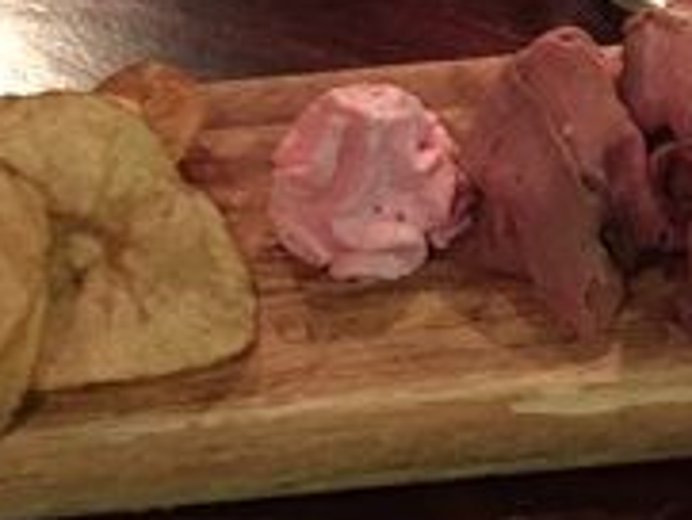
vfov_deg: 14.2
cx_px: 596
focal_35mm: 104
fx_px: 2080
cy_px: 113
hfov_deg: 18.6
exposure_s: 1/15
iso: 640
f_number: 2.2
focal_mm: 4.15
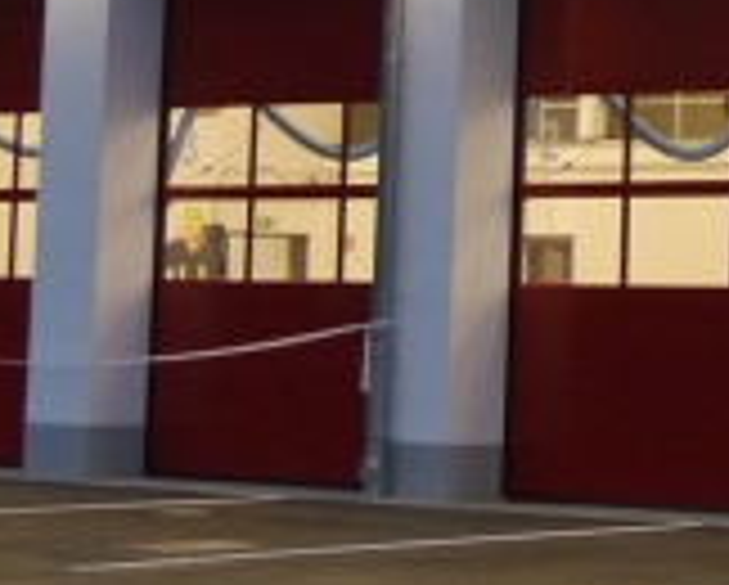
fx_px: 3996
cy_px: -324
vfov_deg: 8.2
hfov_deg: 10.1
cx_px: 1134
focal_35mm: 185
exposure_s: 1/60
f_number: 3.6
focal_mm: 15
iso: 800
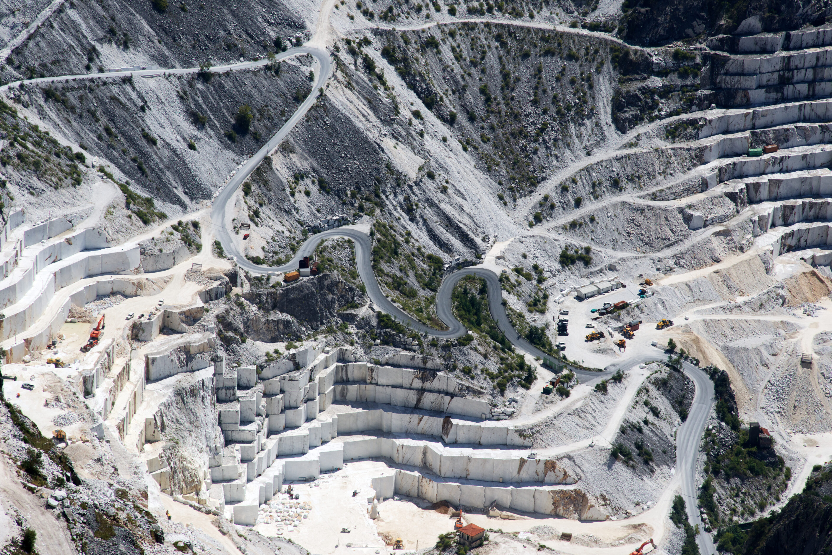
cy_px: 278
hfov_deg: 11.4
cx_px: 416
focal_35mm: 180
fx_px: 4161
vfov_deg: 7.6
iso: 320
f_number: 8
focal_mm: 180
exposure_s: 1/400
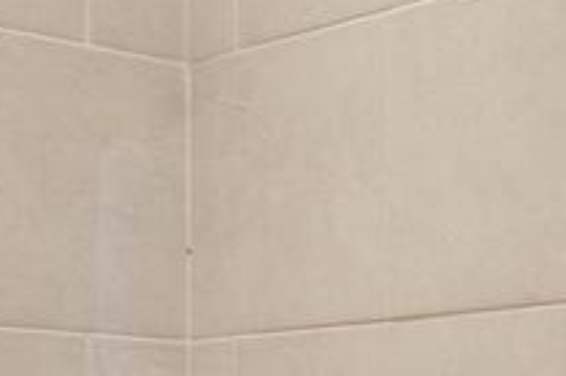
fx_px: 1728
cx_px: 1563
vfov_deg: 11.9
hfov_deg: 12.1
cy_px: 548
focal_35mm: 110
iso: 320
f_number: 7.1
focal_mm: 16
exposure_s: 1/4
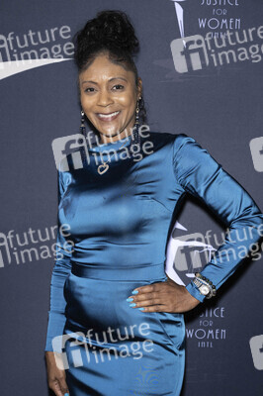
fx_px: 626
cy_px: 198
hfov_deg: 23.7
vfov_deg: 35.1
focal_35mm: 57
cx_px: 132
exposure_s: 1/200
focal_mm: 57
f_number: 5.6
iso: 800
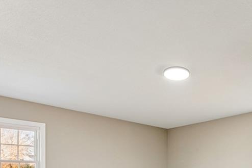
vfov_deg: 39.3
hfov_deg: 60.8
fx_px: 203
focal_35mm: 29
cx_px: 184
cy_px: 171
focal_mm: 14
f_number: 13
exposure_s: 1/6
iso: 400
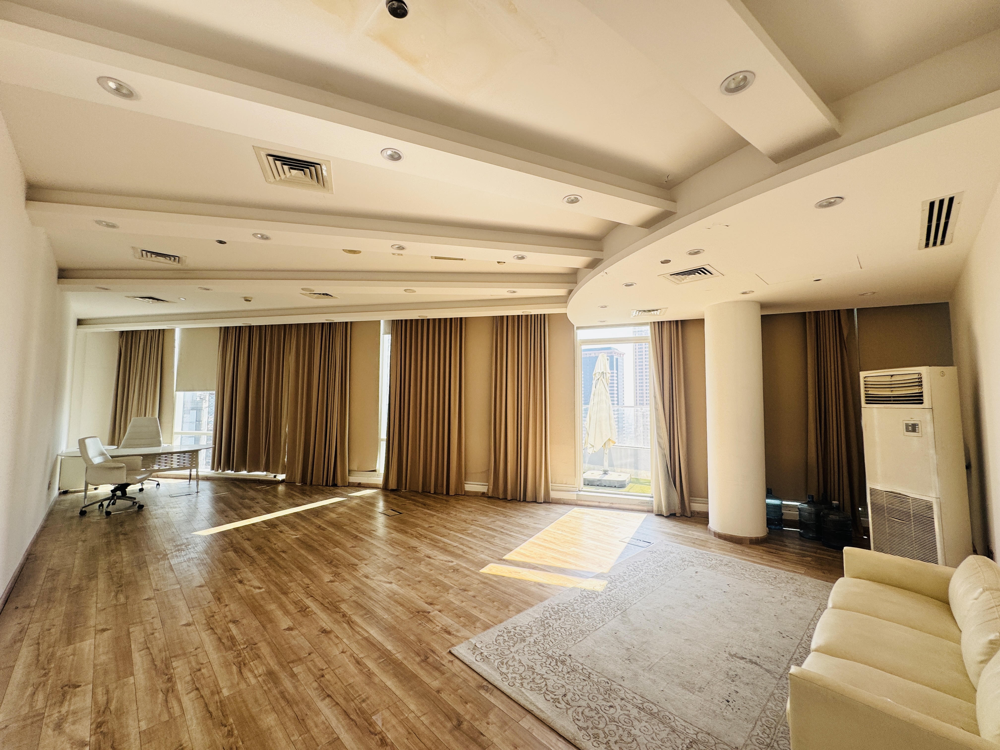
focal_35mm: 14
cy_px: 375
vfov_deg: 85.7
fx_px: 404
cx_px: 500
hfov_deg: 102.1
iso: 40
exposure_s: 1/322
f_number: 2.2
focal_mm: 2.22
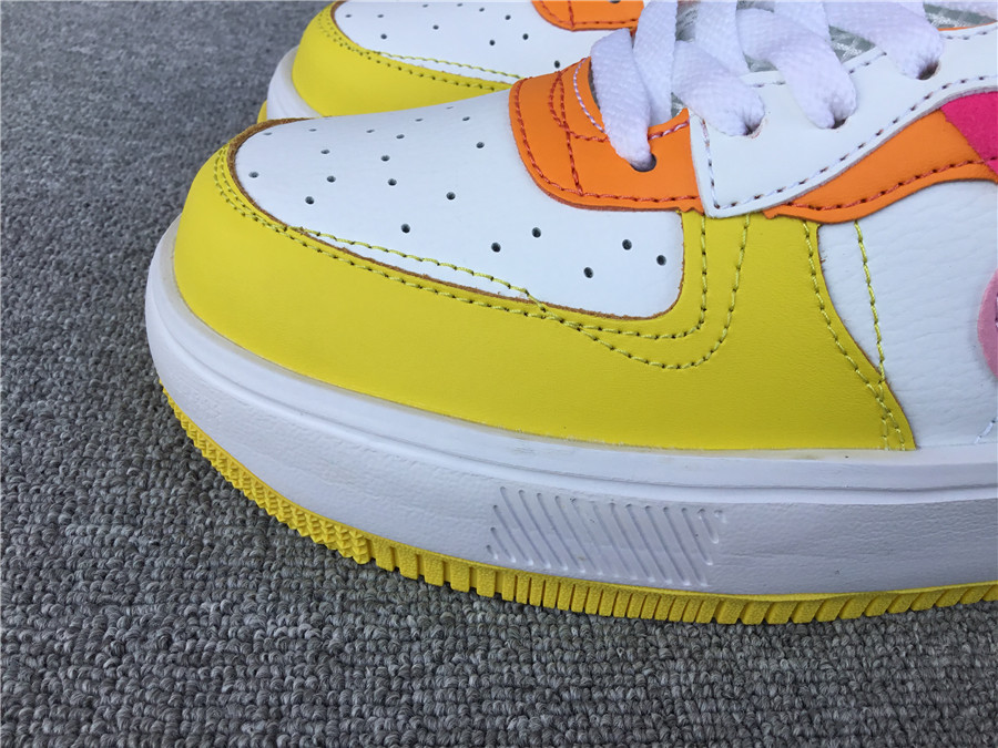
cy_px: 374
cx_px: 499
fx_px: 894
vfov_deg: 45.4
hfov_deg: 58.4
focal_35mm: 31
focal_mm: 3.3
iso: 25
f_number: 2.4
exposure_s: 1/485
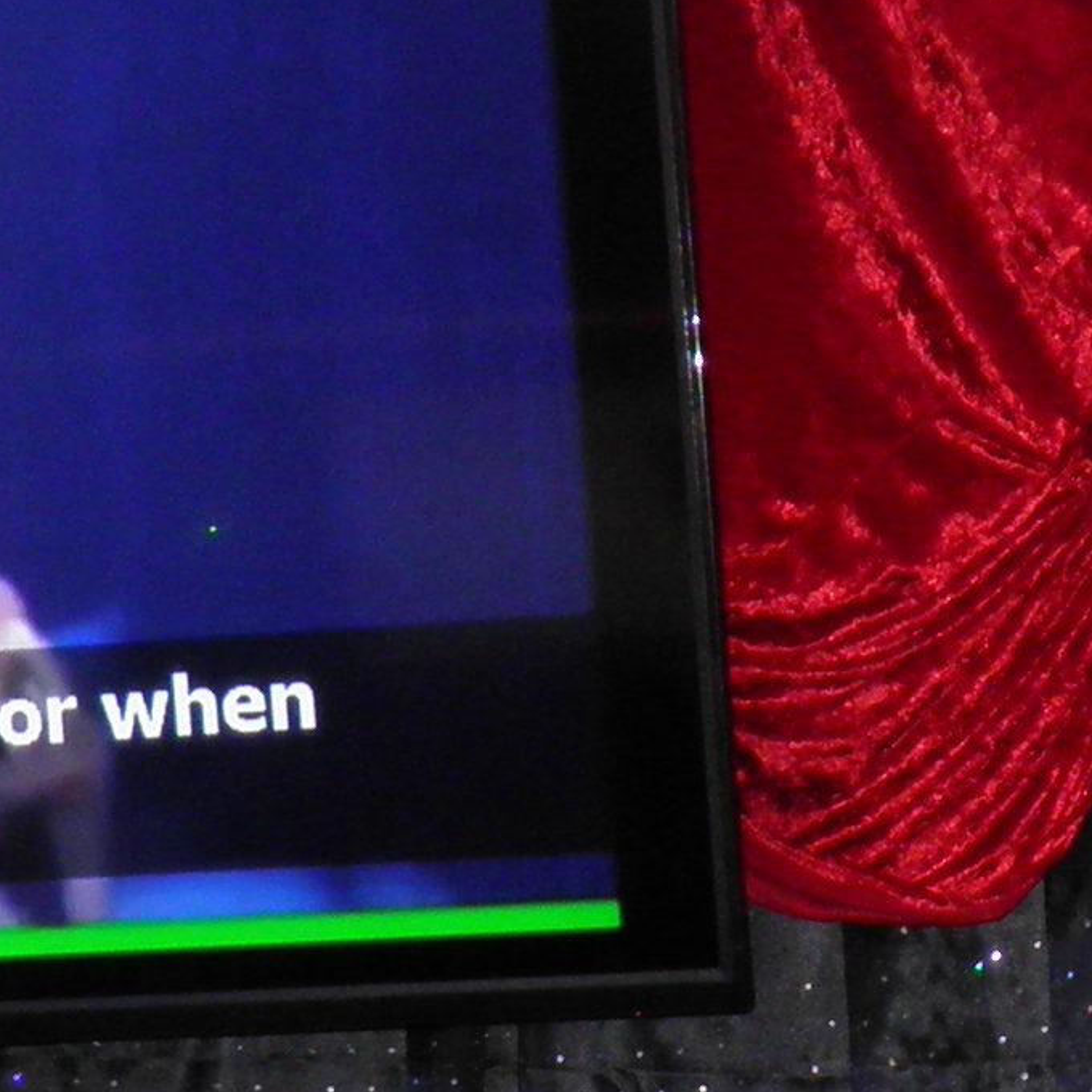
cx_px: 912
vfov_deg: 11.2
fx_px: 5568
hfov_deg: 11.2
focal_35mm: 156
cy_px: 594
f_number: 2.8
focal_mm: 4.9
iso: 100
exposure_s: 1/30
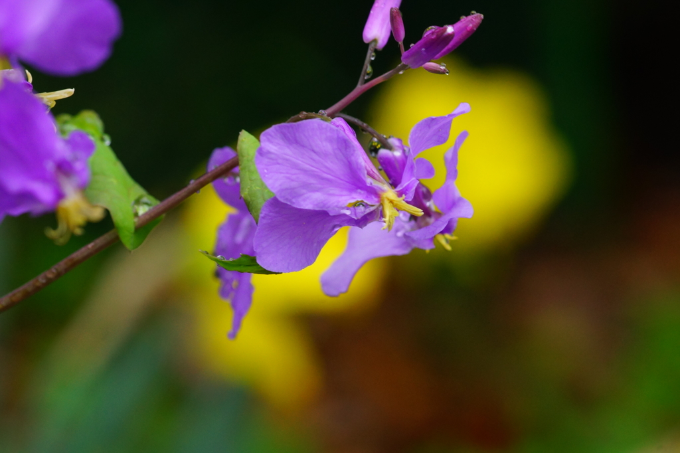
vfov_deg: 9.1
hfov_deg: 13.7
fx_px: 2832
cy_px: 226
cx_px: 340
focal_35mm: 150
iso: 800
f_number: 7.1
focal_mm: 100
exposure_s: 1/160
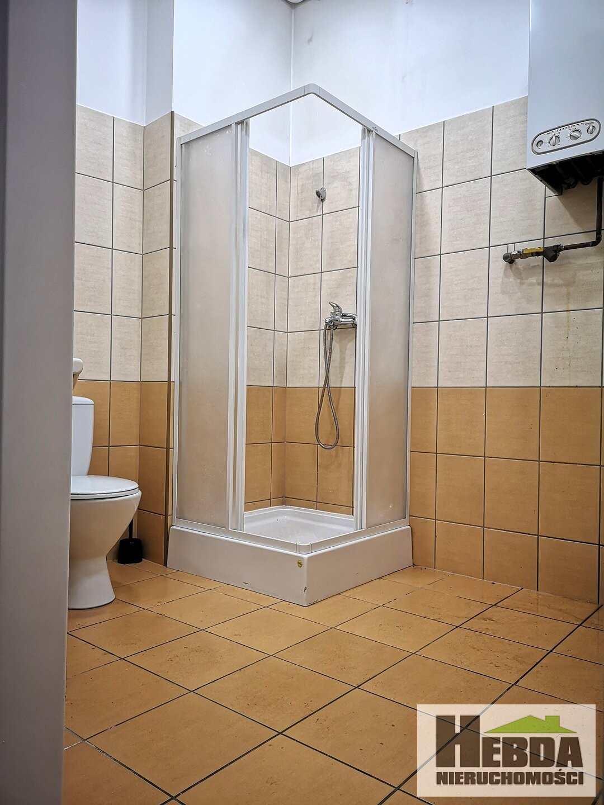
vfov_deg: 65.3
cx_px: 302
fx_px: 628
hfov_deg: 51.4
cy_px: 402
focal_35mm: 27
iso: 200
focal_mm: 3.95
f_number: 1.8
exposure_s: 3
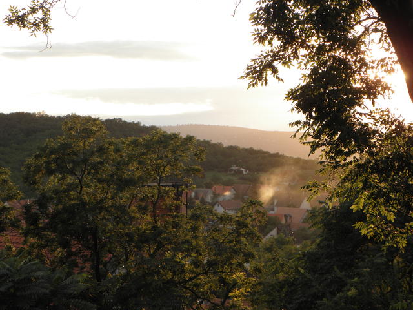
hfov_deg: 17.0
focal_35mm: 116
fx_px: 1384
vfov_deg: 12.8
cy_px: 155
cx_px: 206
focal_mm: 20.76
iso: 64
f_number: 4.3
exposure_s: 1/100
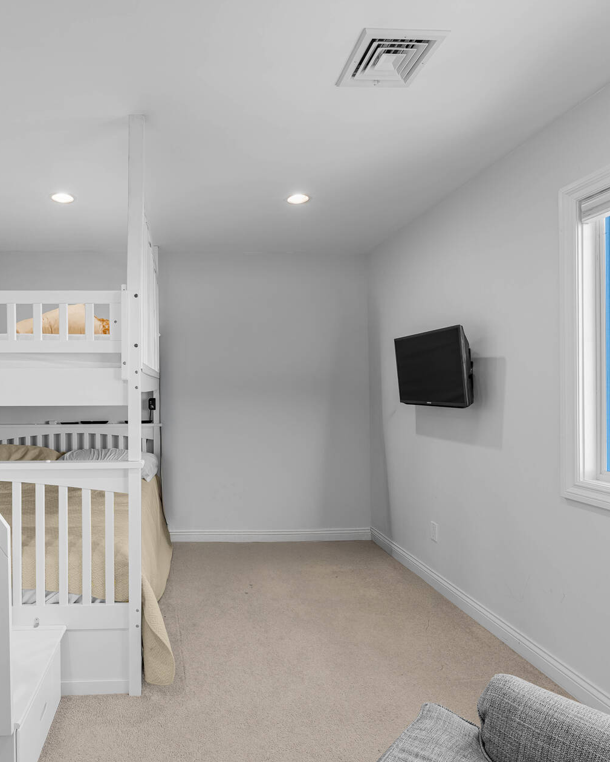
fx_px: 451
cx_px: 190
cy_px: 386
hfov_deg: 65.8
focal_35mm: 20
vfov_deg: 80.4
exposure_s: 1/3
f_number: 9
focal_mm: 14
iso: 250
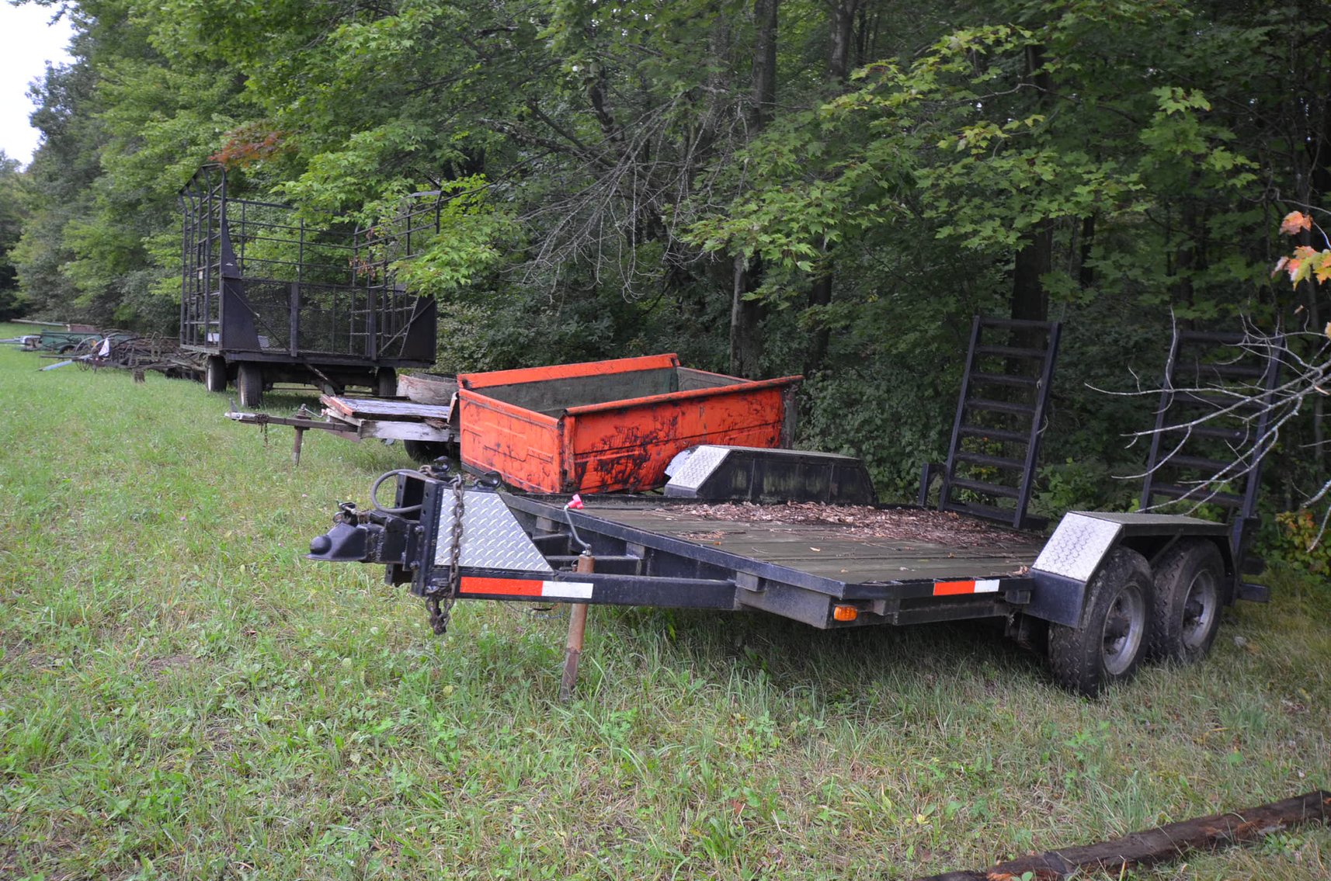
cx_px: 666
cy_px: 440
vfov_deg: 43.4
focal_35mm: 30
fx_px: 1107
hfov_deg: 62.0
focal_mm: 20
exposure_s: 1/60
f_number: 4.5
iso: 800
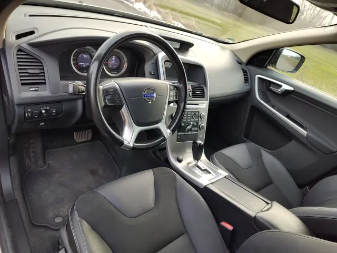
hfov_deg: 73.9
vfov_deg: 58.9
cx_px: 168
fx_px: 224
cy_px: 126
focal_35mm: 23
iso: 100
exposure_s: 1/101
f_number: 1.8
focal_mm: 5.56
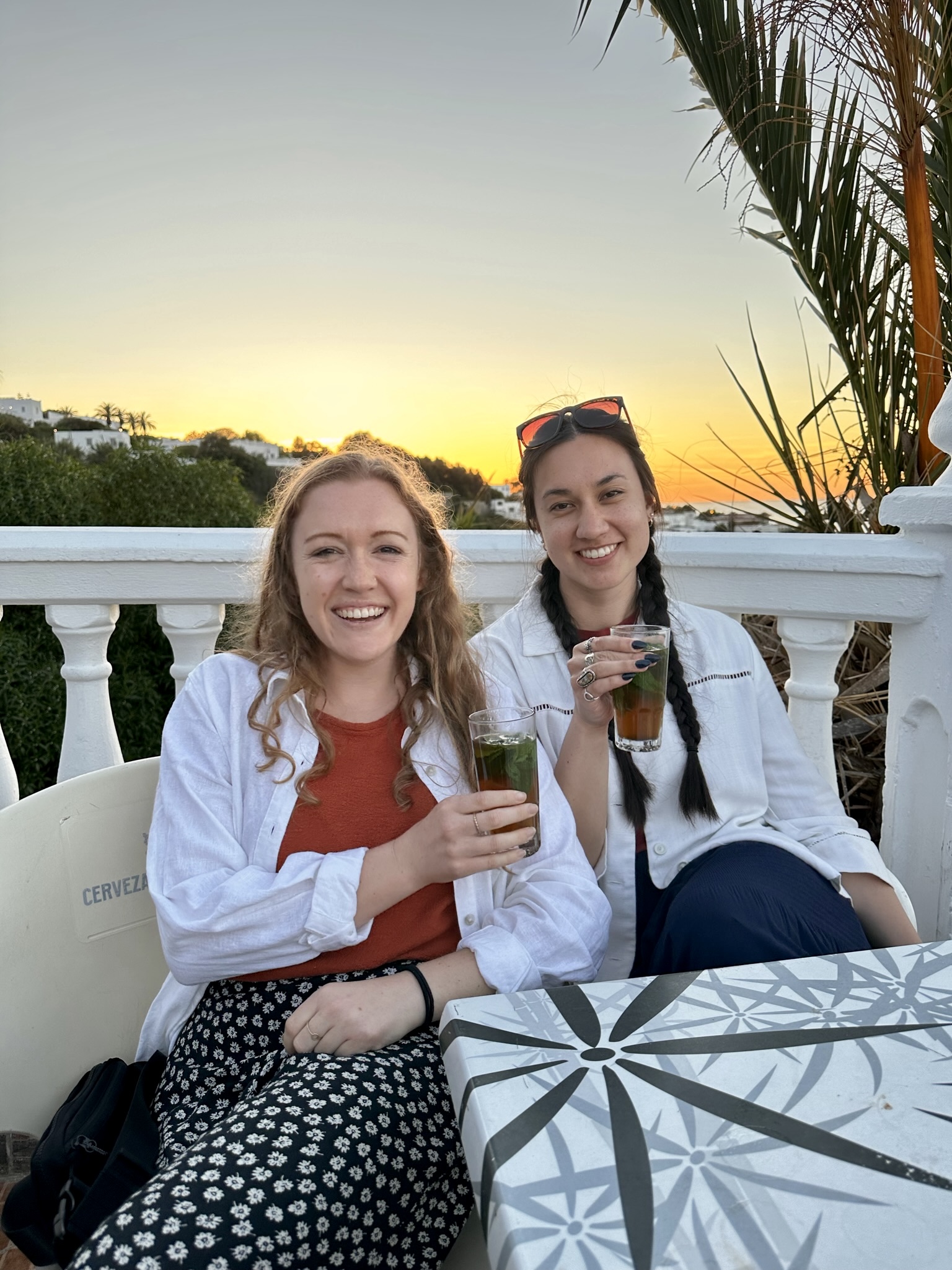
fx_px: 880
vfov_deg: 71.6
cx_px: 476
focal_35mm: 24
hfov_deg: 56.8
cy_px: 635
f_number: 1.78
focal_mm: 6.86
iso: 80
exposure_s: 1/239
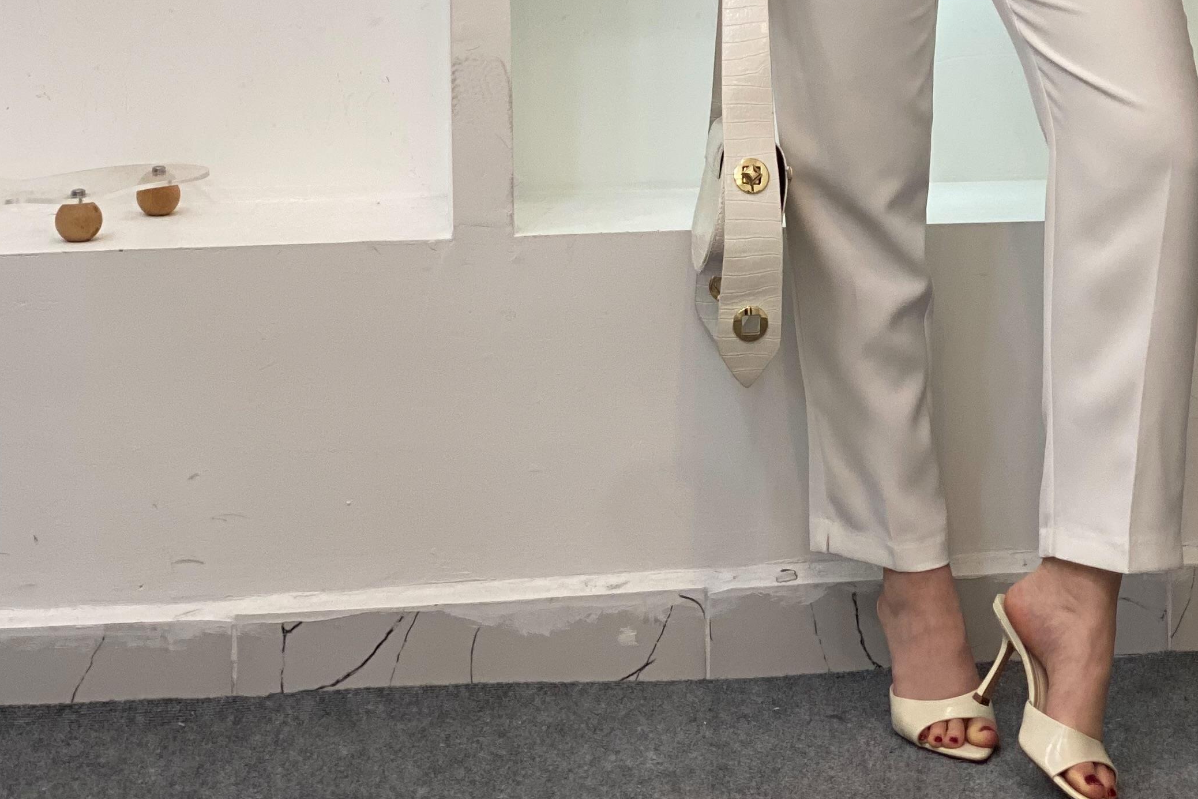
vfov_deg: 12.6
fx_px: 3494
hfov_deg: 19.4
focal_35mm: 105
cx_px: 801
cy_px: -249
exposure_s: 1/122
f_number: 2
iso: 64
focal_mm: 6
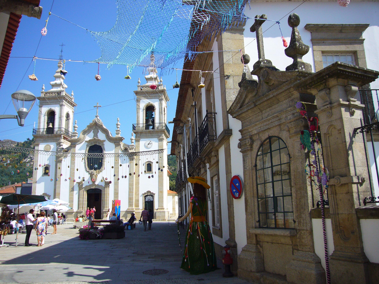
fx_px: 307
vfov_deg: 49.7
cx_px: 190
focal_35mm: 28
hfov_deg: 63.4
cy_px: 142
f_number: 5.6
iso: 80
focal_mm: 4.6
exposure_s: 1/320
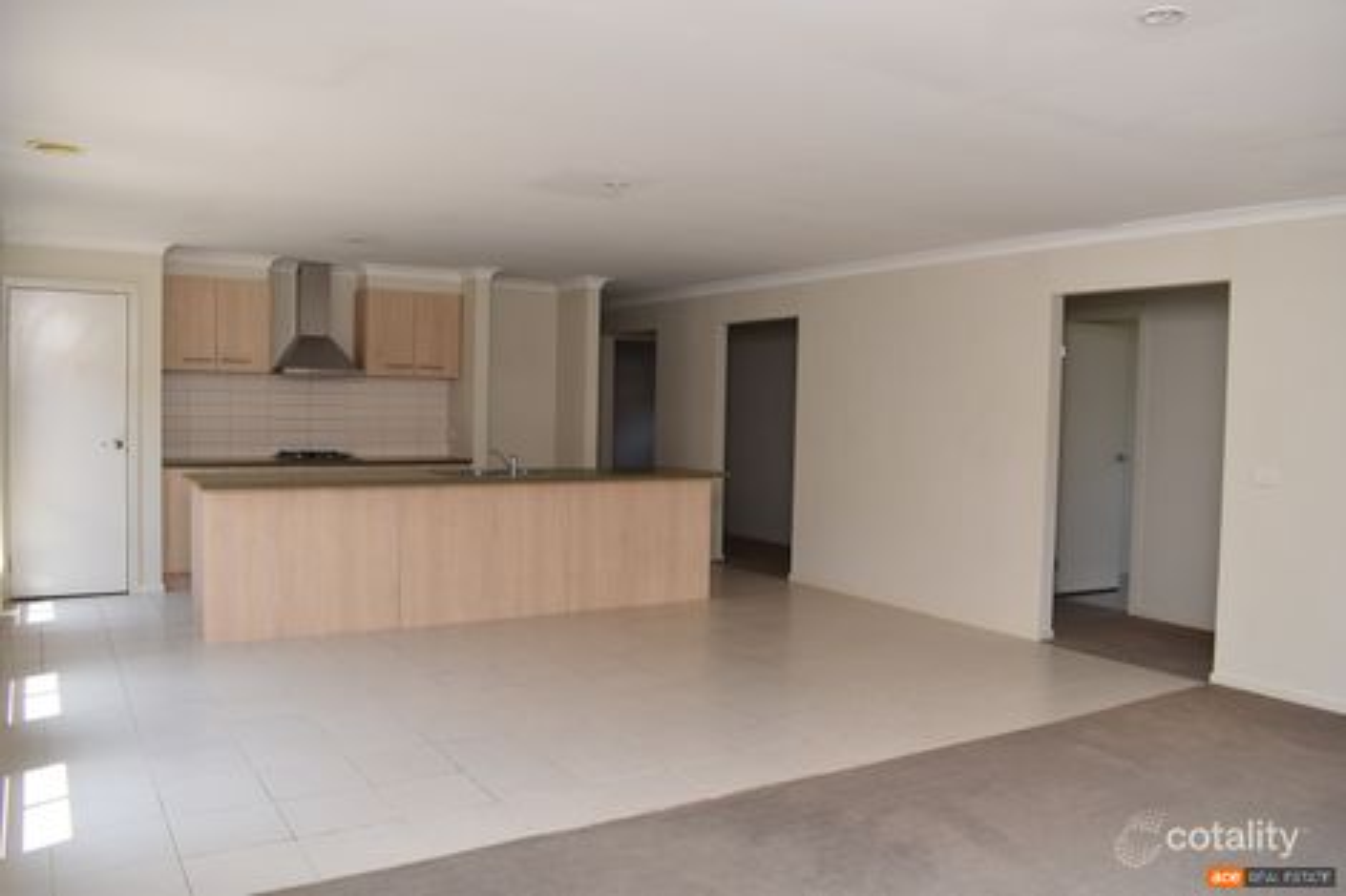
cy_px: 448
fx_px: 1009
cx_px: 673
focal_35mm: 27
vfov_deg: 47.9
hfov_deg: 67.4
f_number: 5.6
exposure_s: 1/125
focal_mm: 18
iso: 220
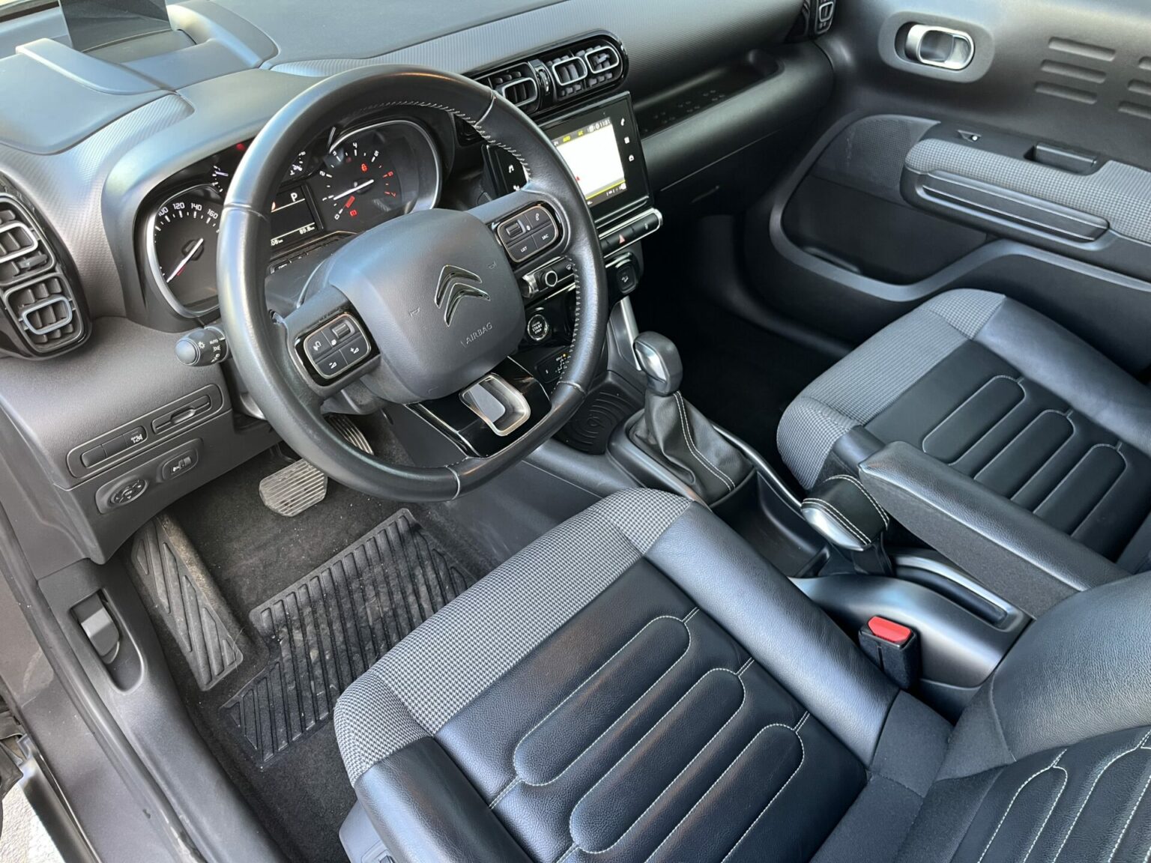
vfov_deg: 53.1
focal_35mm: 26
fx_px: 865
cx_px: 576
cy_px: 432
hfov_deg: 67.3
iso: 200
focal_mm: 5.1
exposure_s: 1/60
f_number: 1.6
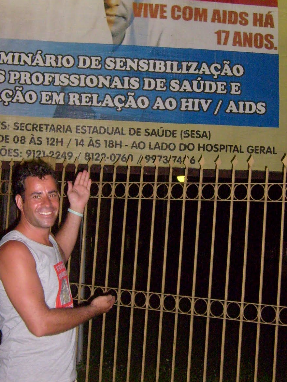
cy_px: 174
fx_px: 674
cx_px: 149
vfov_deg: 31.7
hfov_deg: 24.0
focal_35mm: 61
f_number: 2.8
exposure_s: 1/45
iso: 200
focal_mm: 5.8
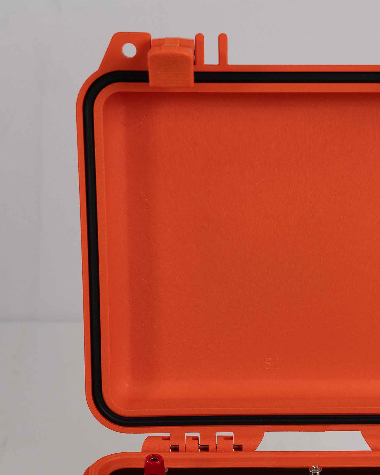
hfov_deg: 14.5
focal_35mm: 106
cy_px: 440
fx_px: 1490
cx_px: 289
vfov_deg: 17.8
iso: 400
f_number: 5.6
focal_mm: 39
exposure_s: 1/200
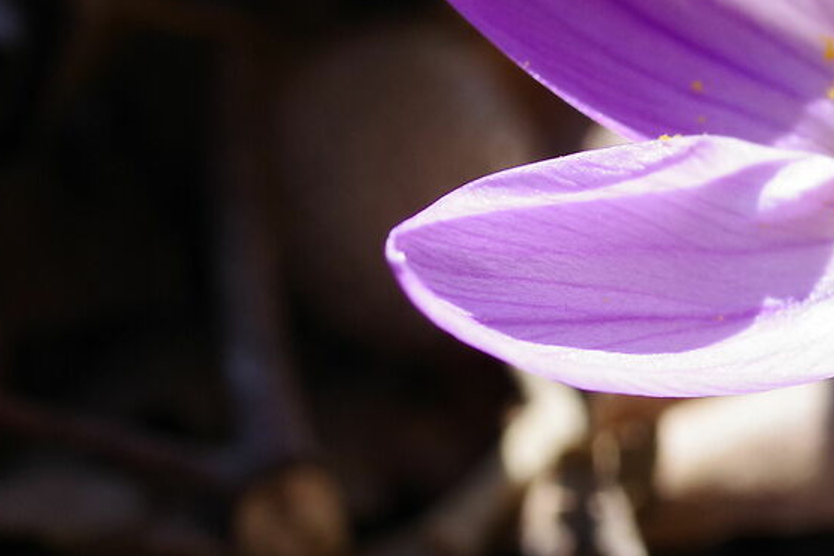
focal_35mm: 216
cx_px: 1059
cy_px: 19
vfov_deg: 6.3
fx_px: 5005
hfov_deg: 9.4
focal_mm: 50
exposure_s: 1/200
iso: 400
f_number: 10
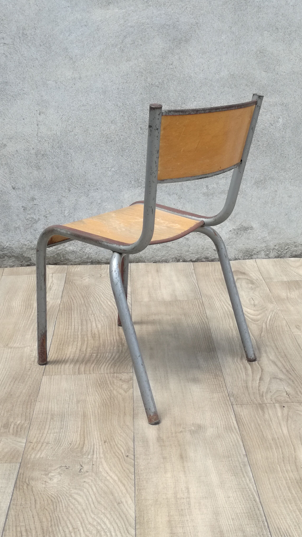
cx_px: 142
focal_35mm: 30
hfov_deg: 38.9
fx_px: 427
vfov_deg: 64.3
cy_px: 266
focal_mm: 3.79
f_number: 2
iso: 50
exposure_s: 1/226
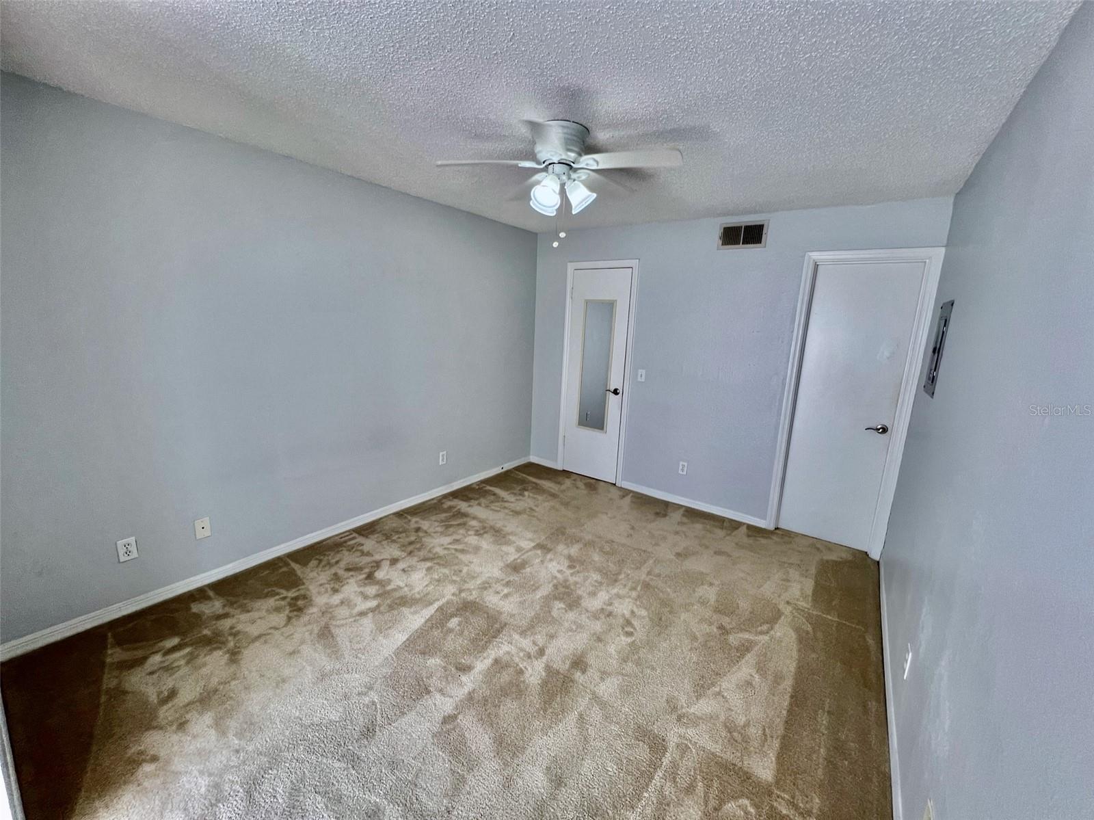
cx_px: 547
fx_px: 411
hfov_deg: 106.2
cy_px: 410
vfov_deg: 89.9
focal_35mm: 13
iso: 64
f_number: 1.8
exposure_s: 1/120
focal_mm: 1.57
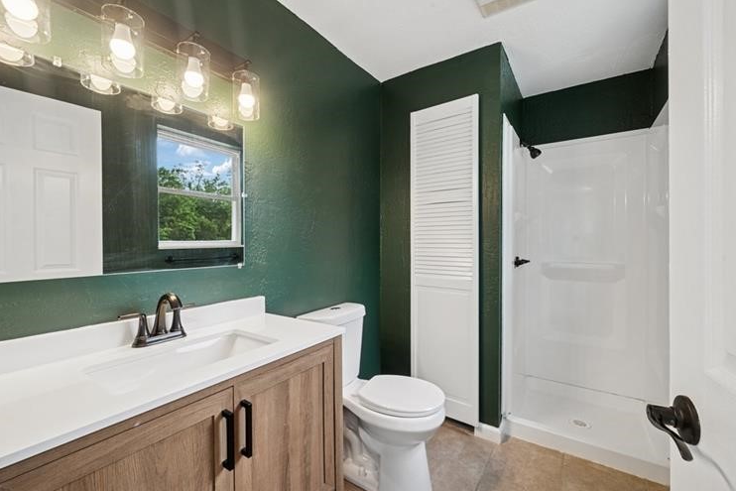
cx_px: 363
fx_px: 286
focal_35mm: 14
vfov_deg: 81.2
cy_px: 231
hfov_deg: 104.2
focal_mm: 13
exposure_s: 1/10
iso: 50
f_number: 11
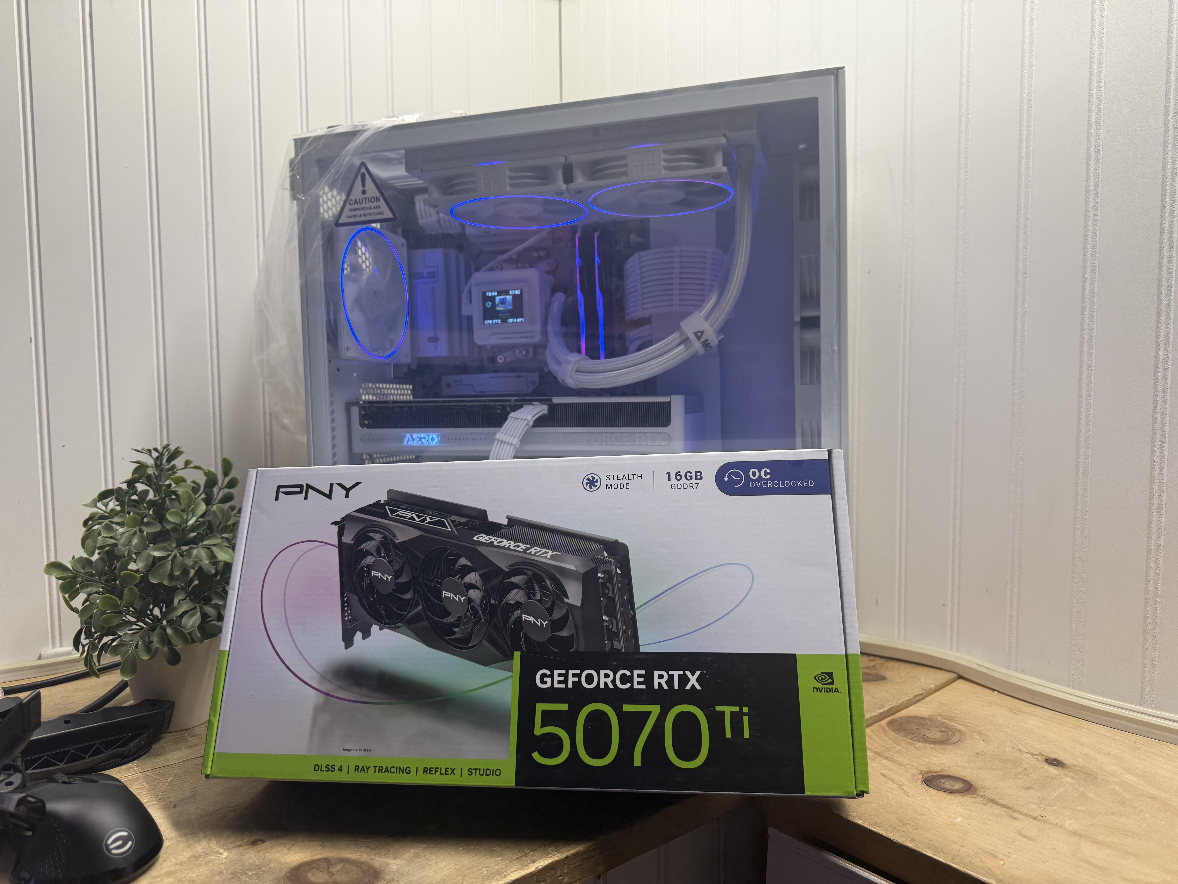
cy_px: 442
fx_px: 817
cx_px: 589
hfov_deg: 71.6
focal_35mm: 24
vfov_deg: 56.8
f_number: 1.78
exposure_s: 1/120
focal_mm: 6.76
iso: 80
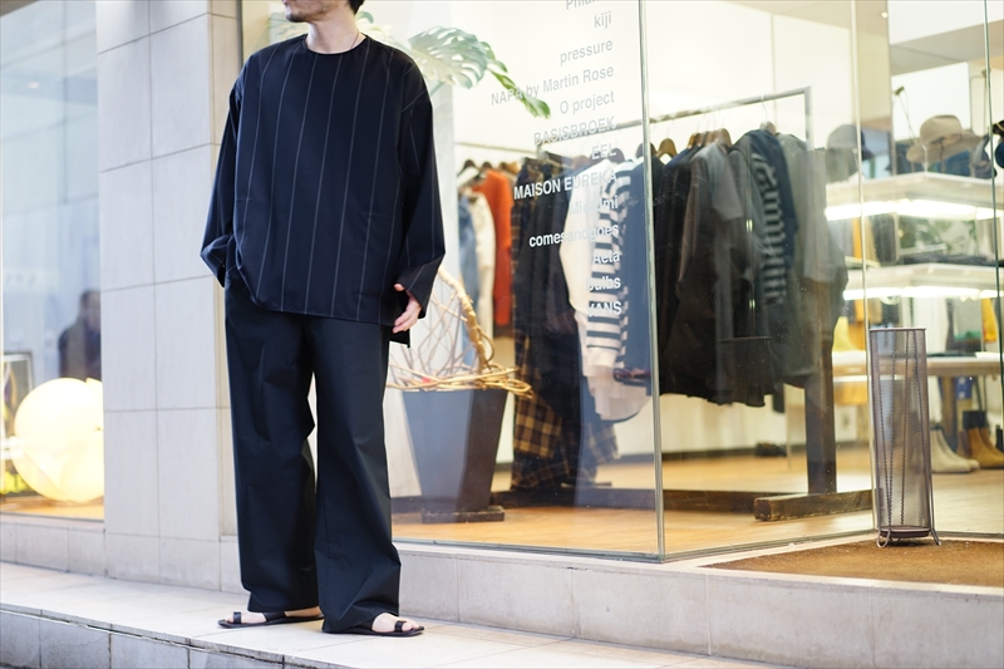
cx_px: 502
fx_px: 1533
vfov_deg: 24.6
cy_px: 334
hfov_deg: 36.3
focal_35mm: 55
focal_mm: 55
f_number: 1.8
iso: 320
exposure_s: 1/60
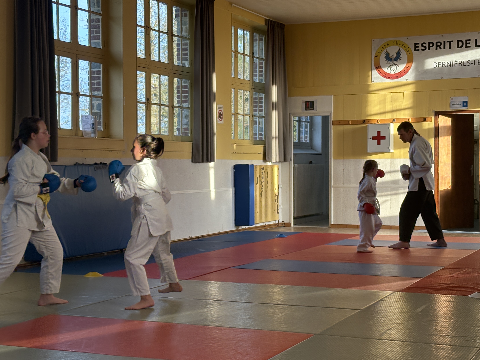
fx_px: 874
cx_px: 222
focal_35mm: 63
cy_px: 191
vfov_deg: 23.3
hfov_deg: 30.7
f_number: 1.6
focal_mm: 5.96
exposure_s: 1/173
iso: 64
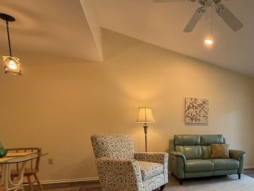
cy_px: 154
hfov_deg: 62.7
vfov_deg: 49.8
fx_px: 191
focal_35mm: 26
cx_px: 196
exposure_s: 1/120
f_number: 2.2
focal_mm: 2.22
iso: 400
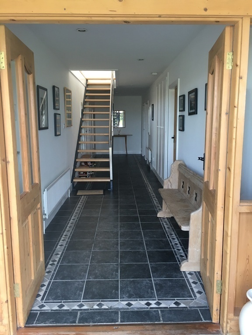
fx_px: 281
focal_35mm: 29
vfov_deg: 61.7
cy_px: 168
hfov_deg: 48.2
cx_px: 126
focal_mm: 4.15
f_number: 2.2
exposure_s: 1/33
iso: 50
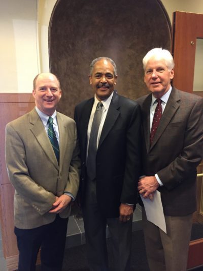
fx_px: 227
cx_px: 102
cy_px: 136
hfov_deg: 48.2
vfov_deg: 61.6
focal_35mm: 29
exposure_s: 1/15
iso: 250
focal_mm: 4.15
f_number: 2.2
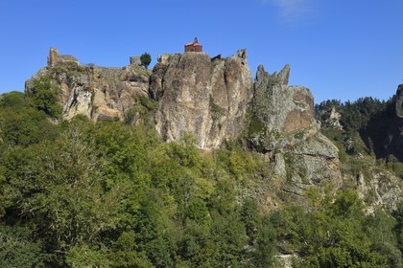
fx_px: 560
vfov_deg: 27.0
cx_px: 202
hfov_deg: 39.6
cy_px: 134
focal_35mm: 50
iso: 200
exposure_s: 1/250
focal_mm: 50
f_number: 11
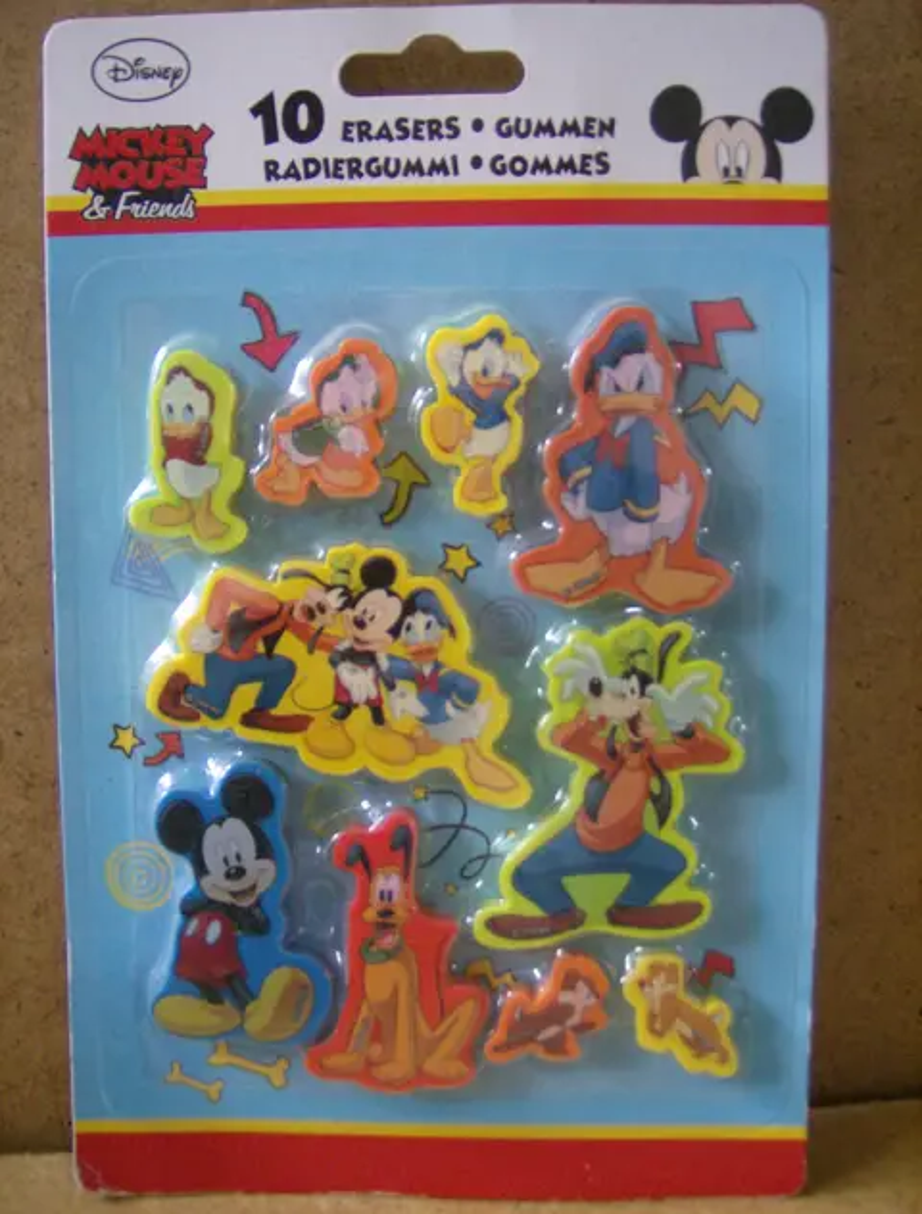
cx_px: 461
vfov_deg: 51.2
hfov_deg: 40.0
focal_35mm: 36
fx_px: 1268
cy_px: 607
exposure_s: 1/33.7
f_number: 2.8
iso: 200
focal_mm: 6
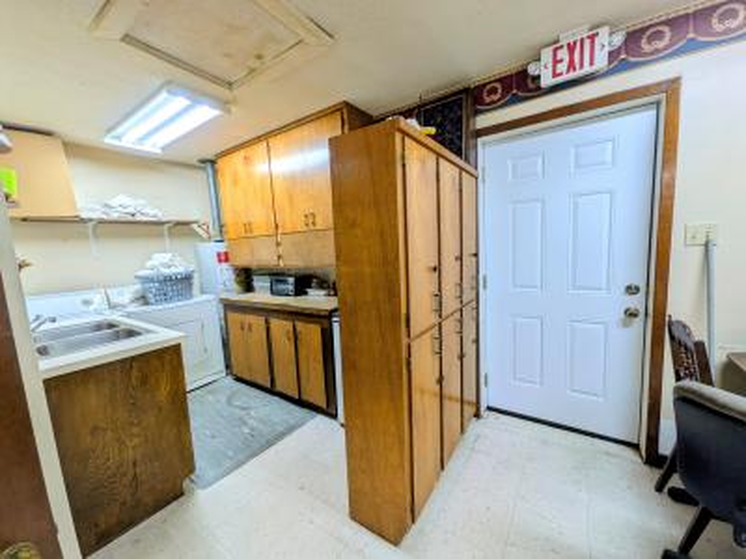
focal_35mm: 14
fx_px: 302
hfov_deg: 102.1
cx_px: 373
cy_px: 280
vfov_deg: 85.7
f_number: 2.2
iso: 95
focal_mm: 1.85
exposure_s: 1/40
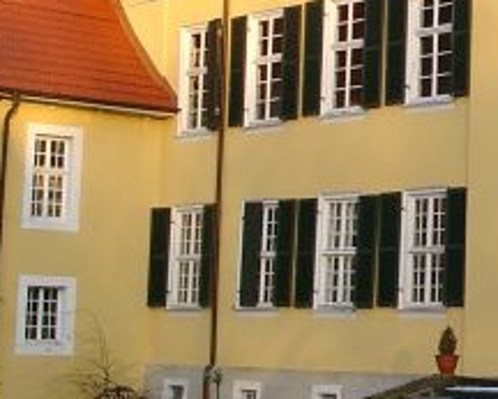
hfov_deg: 15.1
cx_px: 611
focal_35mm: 123
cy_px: 5
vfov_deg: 12.4
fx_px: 1814
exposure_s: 1/144
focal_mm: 7.13
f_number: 4
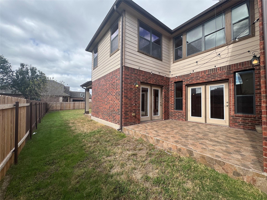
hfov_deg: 102.1
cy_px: 100
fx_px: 108
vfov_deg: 85.7
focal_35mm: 14
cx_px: 134
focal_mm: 2.22
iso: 50
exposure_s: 1/1094
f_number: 2.2
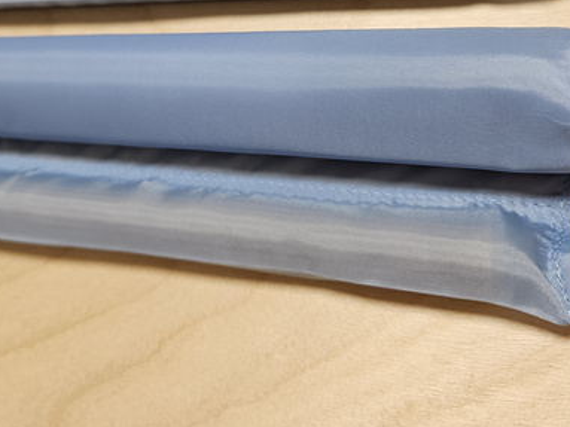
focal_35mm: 39
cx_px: 211
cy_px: 92
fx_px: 642
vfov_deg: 35.7
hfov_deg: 47.4
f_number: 1.8
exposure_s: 1/100
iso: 200
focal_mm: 5.4
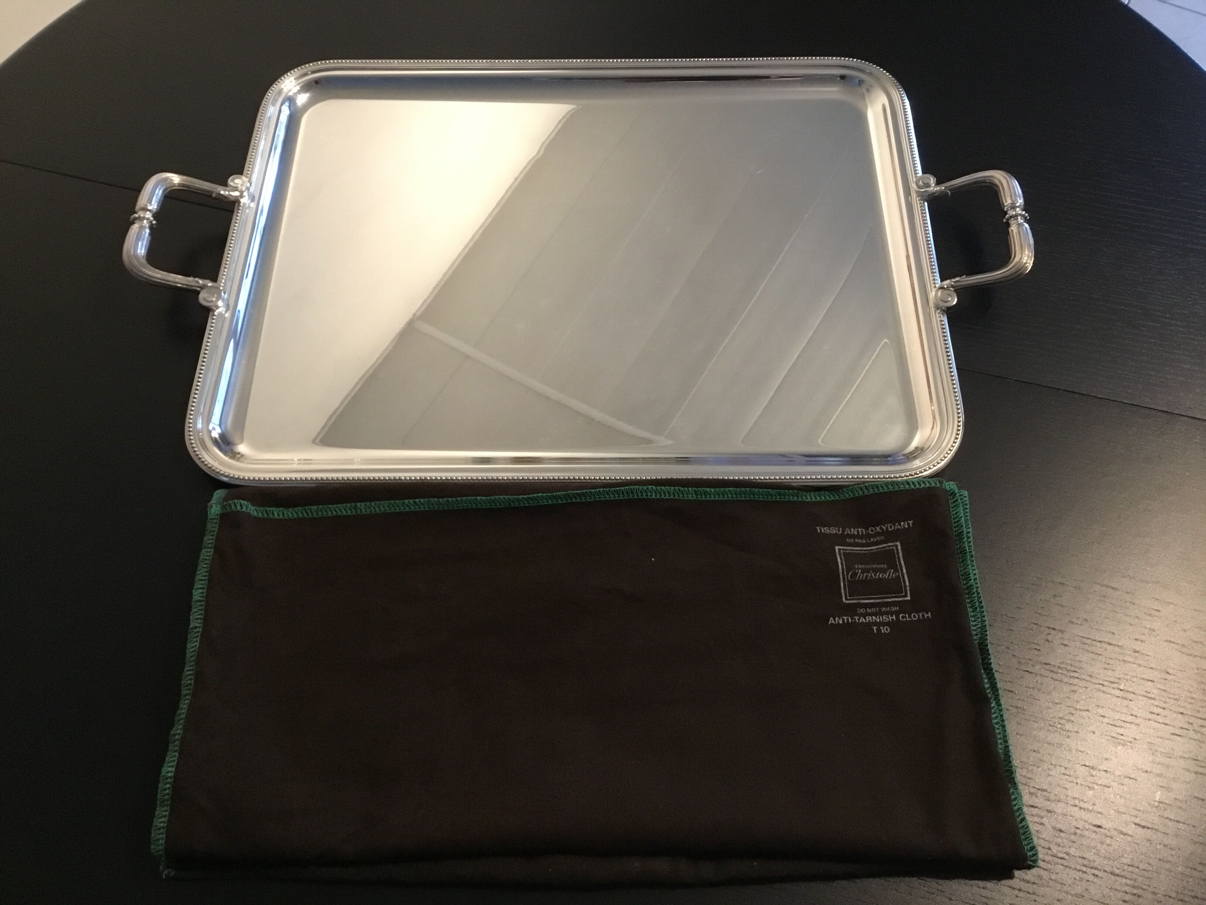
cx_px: 603
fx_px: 1080
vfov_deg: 45.4
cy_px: 452
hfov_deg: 58.4
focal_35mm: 31
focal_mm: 3.3
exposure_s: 1/17
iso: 200
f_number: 2.4
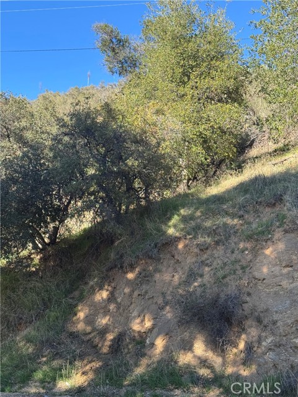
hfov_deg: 30.3
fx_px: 551
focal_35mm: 48
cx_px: 149
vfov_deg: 39.7
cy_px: 198
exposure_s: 1/843
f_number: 1.78
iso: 64
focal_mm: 6.76
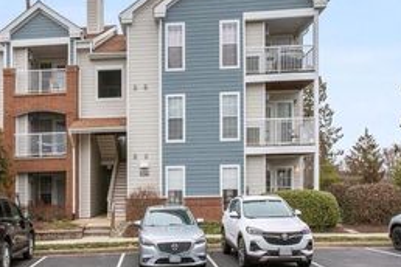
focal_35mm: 33
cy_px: 94
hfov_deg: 56.1
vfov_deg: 39.6
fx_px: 368
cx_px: 135
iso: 200
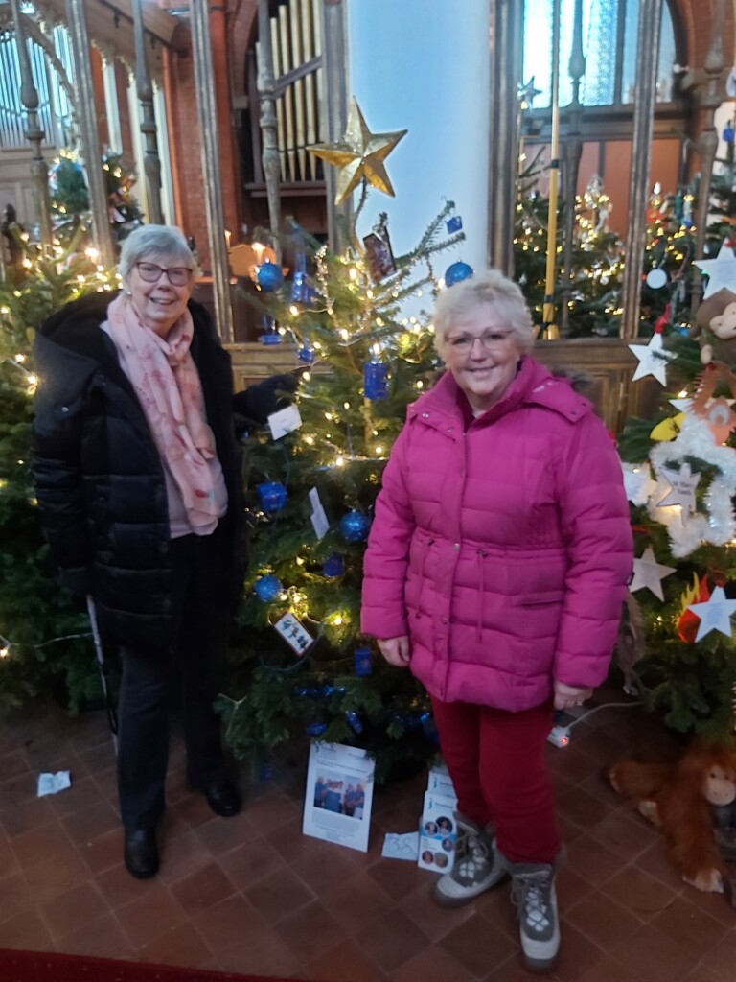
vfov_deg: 67.3
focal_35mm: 26
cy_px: 491
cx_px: 368
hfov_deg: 53.1
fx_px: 737
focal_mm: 3.92
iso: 400
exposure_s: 1/25
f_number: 1.7
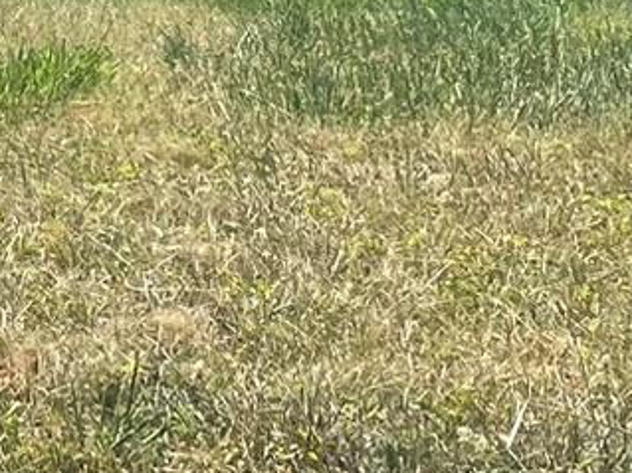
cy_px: -483
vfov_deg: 8.4
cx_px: -234
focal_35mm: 167
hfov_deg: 11.5
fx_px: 3048
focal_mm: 4.2
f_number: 1.6
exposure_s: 1/3731
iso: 32
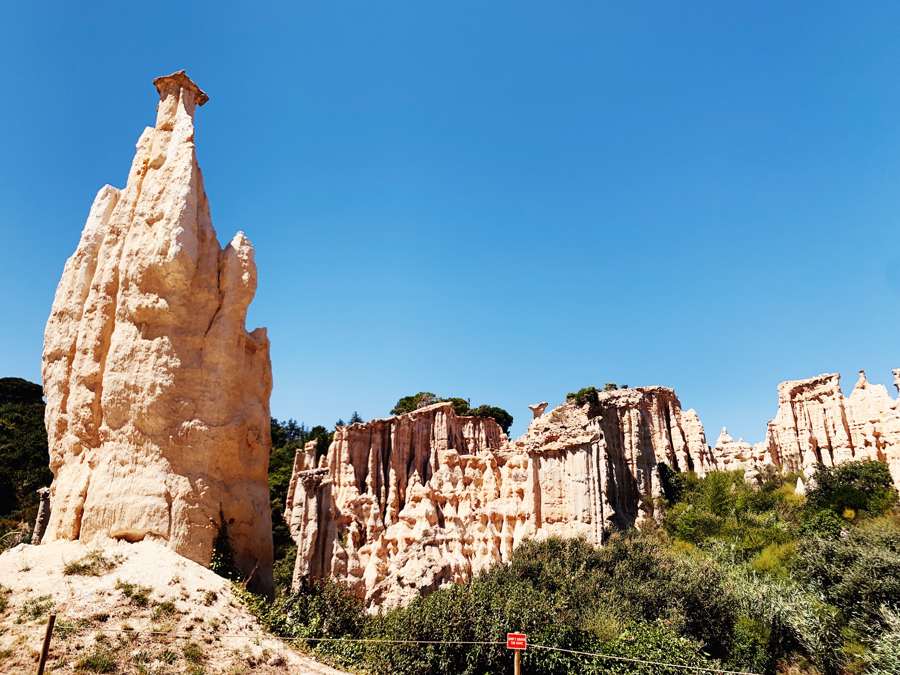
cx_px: 450
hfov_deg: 67.3
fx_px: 676
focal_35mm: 26
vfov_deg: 53.1
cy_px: 338
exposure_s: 1/2257
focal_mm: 4.25
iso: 25
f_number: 1.8
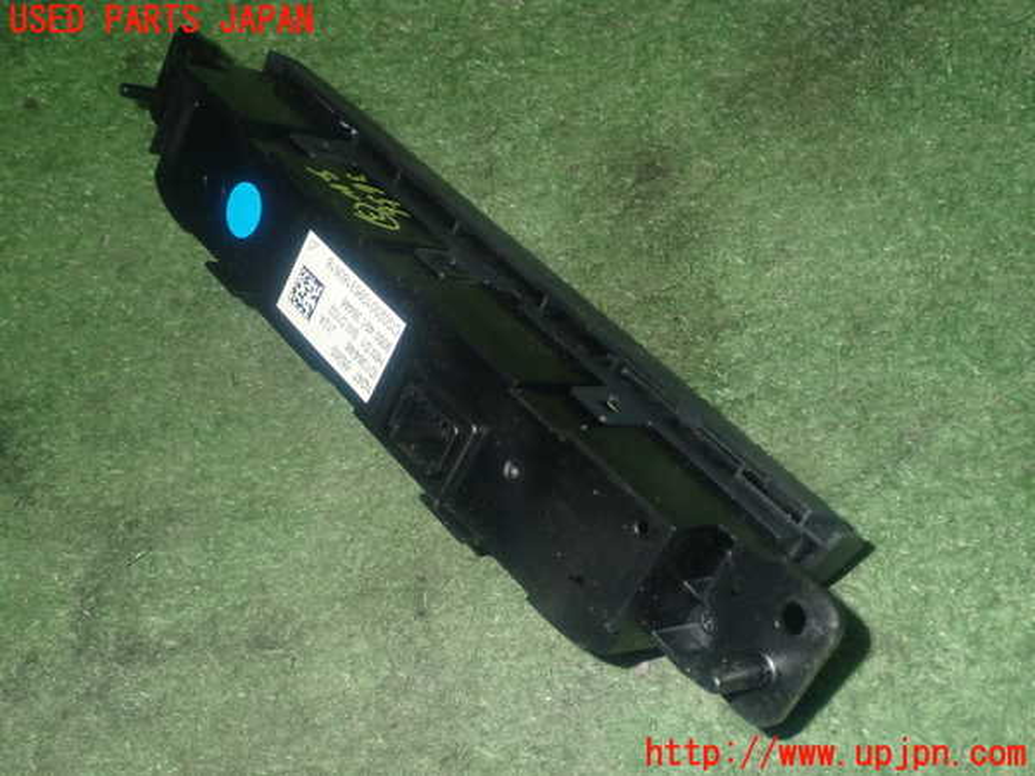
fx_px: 1316
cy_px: 388
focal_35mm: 44
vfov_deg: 32.9
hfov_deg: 42.9
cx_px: 518
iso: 800
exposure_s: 1/40
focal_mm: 7.84
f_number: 9
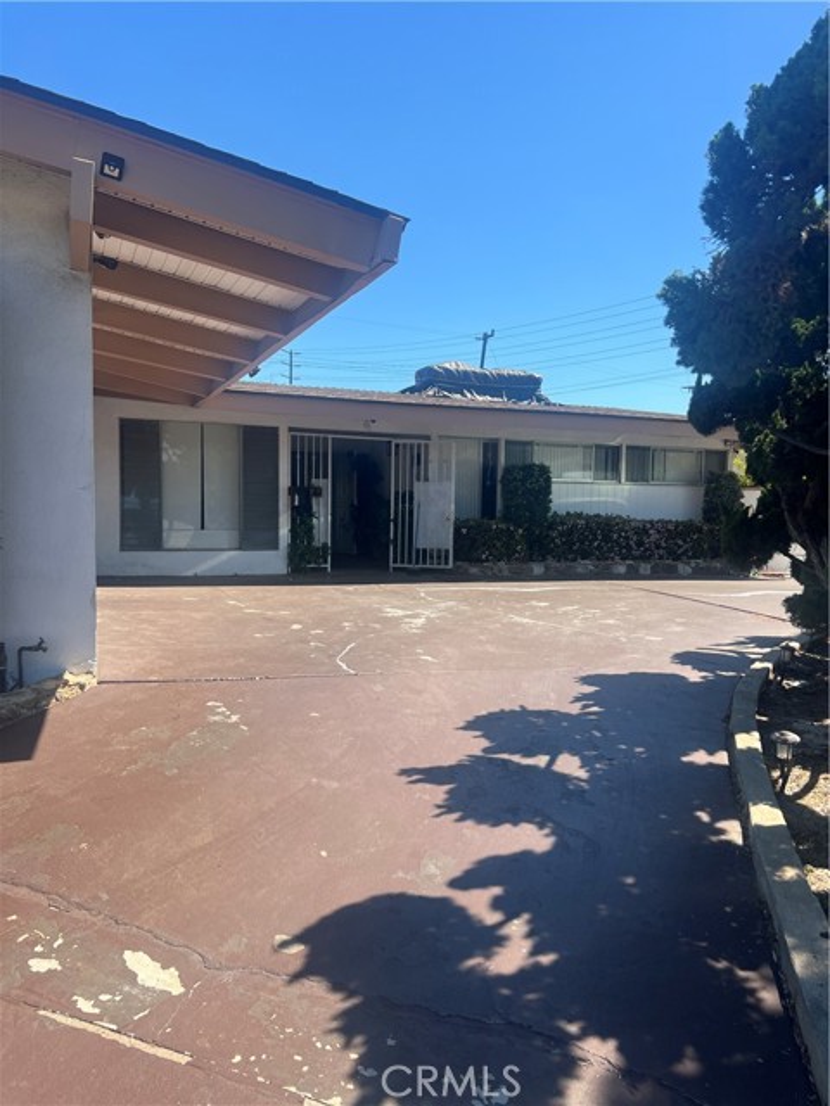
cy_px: 553
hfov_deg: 53.1
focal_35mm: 26
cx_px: 415
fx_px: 831
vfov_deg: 67.3
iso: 50
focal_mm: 5.7
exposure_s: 1/2632
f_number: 1.5
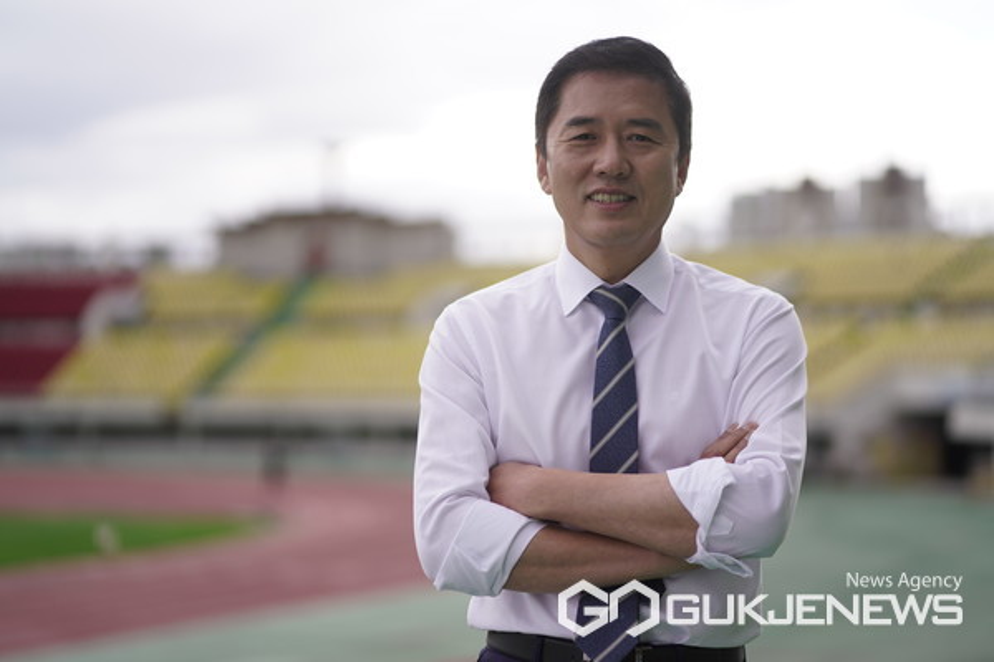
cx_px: 497
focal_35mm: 85
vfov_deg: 16.1
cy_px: 331
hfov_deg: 23.9
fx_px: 2347
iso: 100
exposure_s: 1/1250
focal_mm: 85
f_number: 1.8
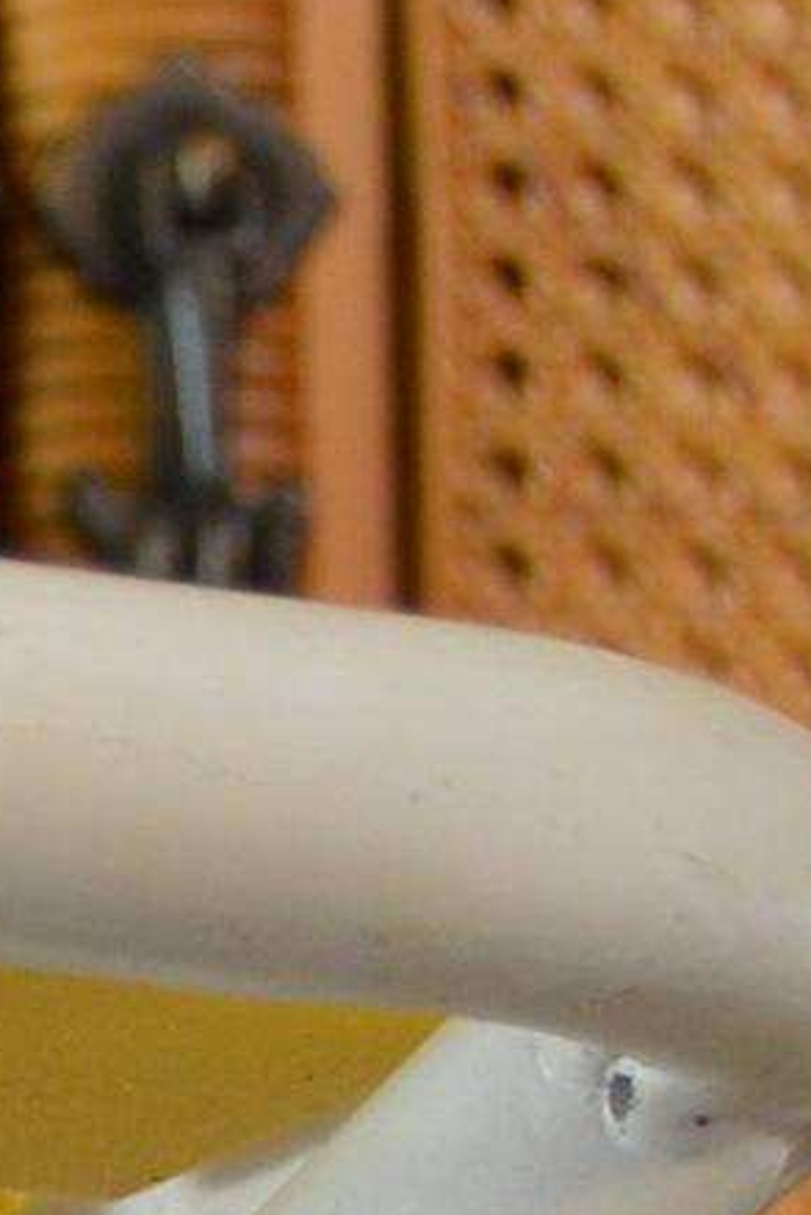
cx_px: -2212
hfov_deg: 5.4
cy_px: 2402
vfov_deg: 8.6
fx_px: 7630
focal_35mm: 226
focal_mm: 22
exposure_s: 1/60
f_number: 3.5
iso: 640
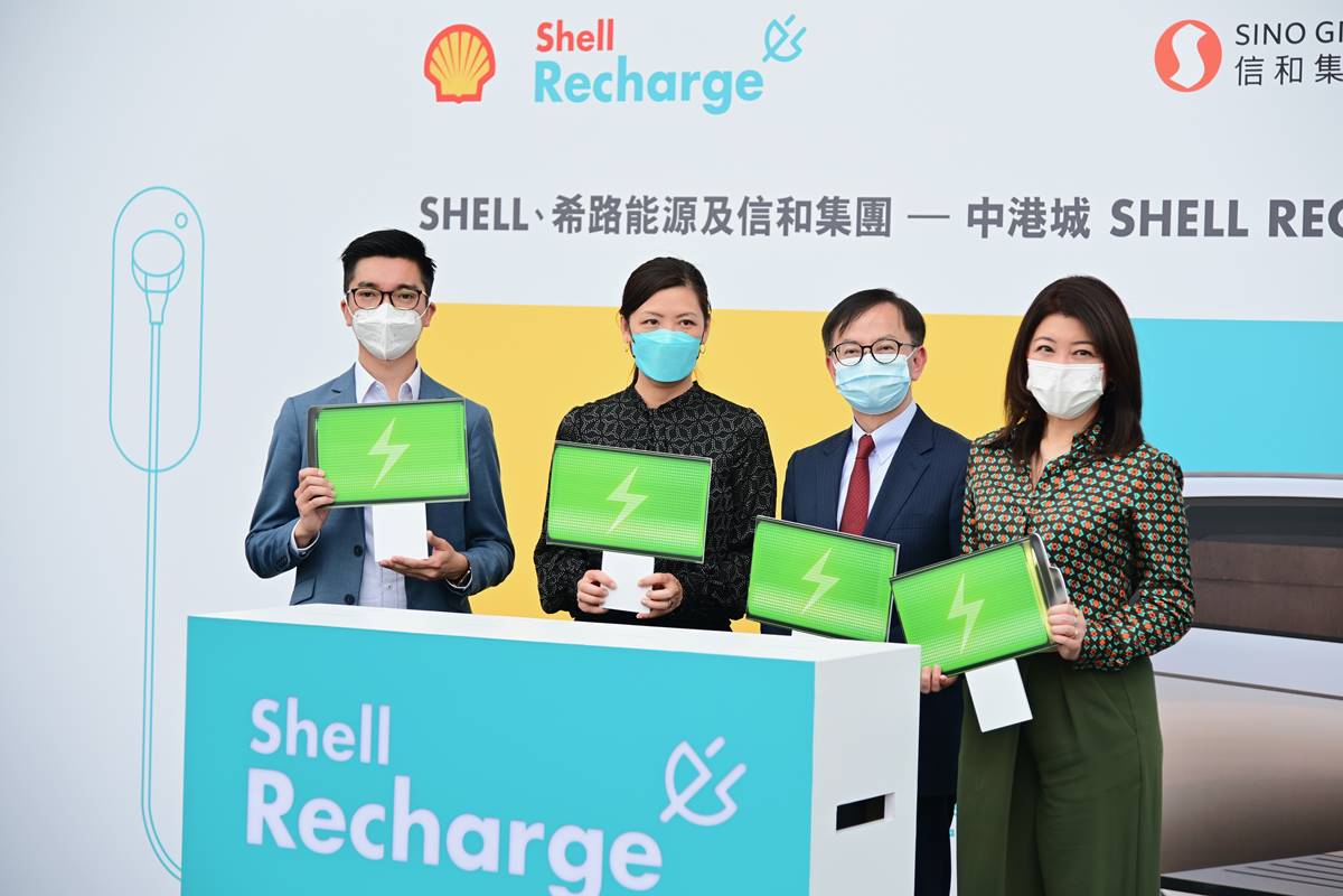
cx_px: 672
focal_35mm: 85
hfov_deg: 23.9
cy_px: 448
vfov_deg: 16.1
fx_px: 3171
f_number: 4
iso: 250
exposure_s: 1/800
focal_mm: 85
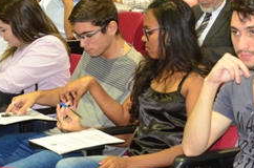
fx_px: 837
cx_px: 141
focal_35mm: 119
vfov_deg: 11.4
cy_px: 57
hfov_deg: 17.2
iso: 1600
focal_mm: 30
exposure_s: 1/60
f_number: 4.2
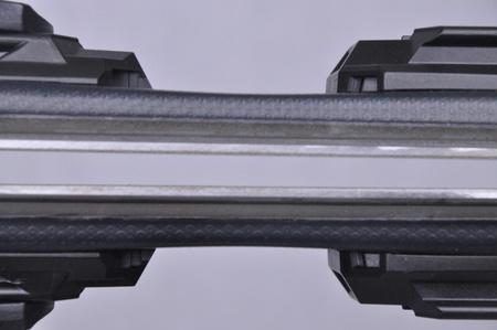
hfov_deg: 13.1
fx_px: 2172
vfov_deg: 8.7
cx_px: 248
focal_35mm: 158
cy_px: 165
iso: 3200
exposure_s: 1/125
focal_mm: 105
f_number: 9.5
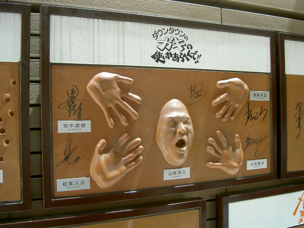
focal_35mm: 39
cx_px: 152
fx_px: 343
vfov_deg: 36.8
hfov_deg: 47.9
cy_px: 114
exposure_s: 1/36.5
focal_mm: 8
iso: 100
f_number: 2.8
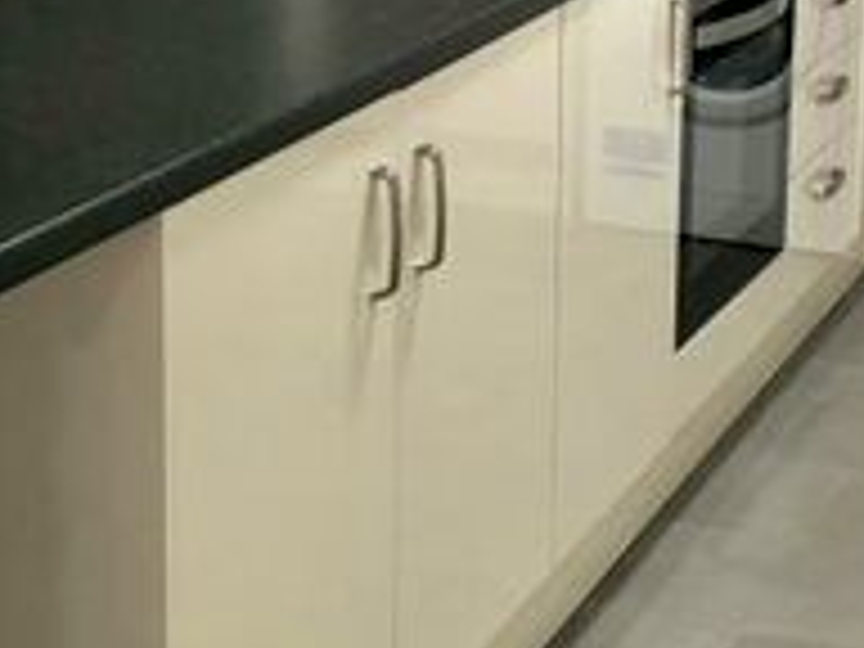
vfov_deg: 14.4
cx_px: 270
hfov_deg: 19.2
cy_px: 65
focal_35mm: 102
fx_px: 2546
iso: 40
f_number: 1.8
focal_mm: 4
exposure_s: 1/20
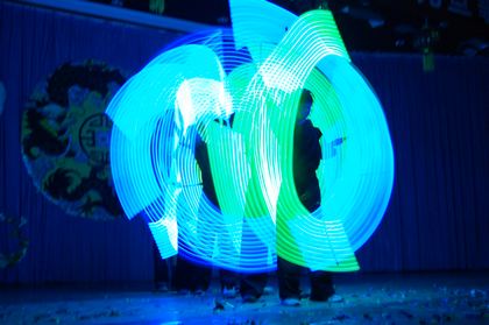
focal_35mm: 45
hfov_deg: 43.6
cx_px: 244
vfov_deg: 29.8
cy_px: 162
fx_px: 611
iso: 800
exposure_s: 1
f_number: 4.2
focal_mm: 30
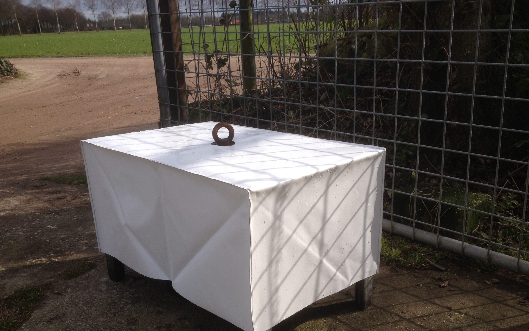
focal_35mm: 39
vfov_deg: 32.6
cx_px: 268
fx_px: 562
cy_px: 204
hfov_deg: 50.4
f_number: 2.4
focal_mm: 4.28
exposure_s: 1/1577
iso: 50
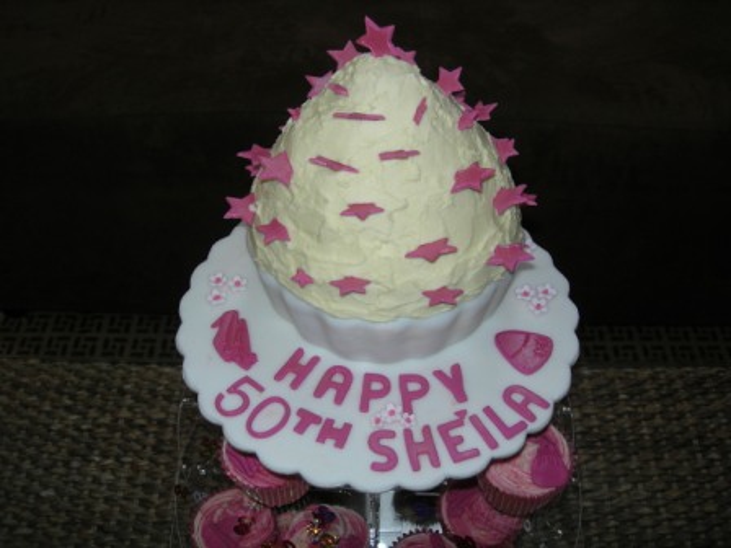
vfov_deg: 37.7
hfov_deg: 49.0
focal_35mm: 38
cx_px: 366
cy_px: 274
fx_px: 802
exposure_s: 1/60.1
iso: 64
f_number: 2.8
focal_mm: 7.8
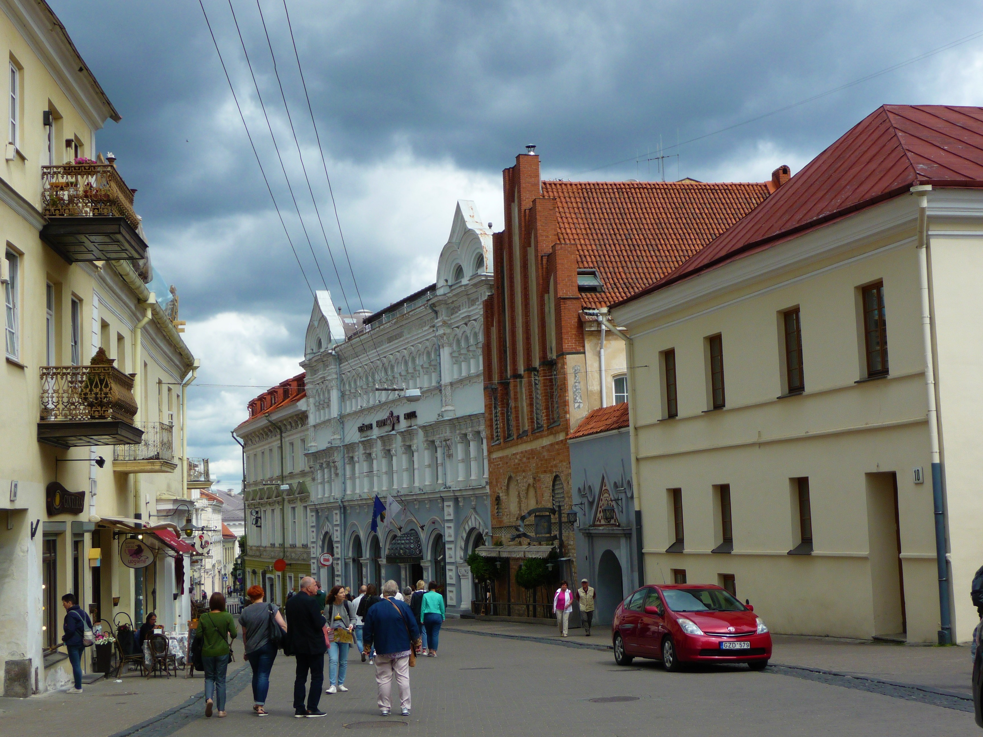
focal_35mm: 50
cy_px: 368
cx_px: 492
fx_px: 1420
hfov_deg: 38.2
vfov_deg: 29.1
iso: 100
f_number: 4.2
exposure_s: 1/500
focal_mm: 8.5
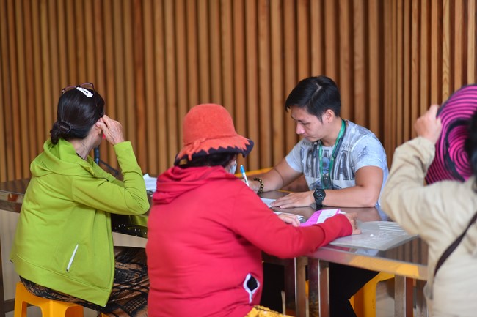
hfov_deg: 23.9
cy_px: 158
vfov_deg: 16.1
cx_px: 238
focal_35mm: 85
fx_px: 1126
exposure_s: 1/160
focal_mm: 85
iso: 250
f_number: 2
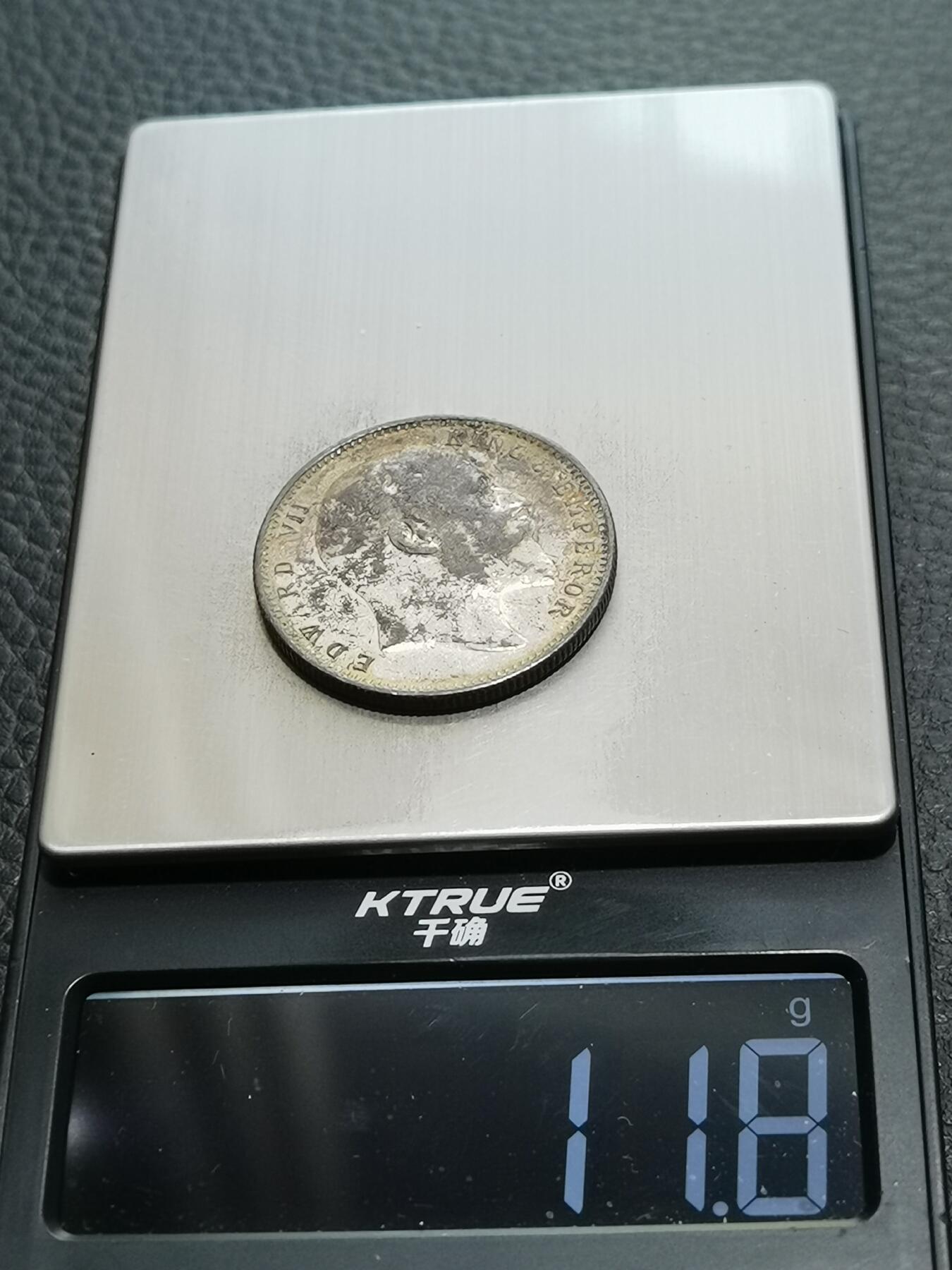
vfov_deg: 27.0
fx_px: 2640
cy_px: 635
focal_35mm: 72
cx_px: 476
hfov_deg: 20.4
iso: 125
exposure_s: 1/100
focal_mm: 6.67
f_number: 1.9
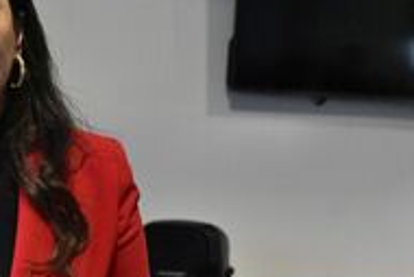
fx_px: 955
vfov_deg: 16.3
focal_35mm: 83
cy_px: 236
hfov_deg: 24.0
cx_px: 68
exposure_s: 1/320
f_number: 4.5
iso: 5000
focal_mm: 35
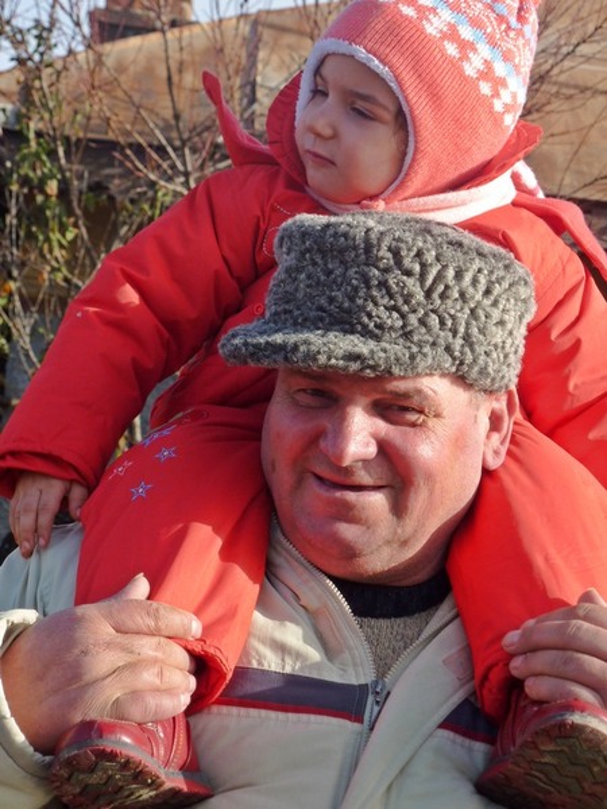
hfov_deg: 11.6
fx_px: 2993
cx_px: 304
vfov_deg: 15.4
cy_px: 404
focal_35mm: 128
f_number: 4.4
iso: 80
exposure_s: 1/320
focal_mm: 21
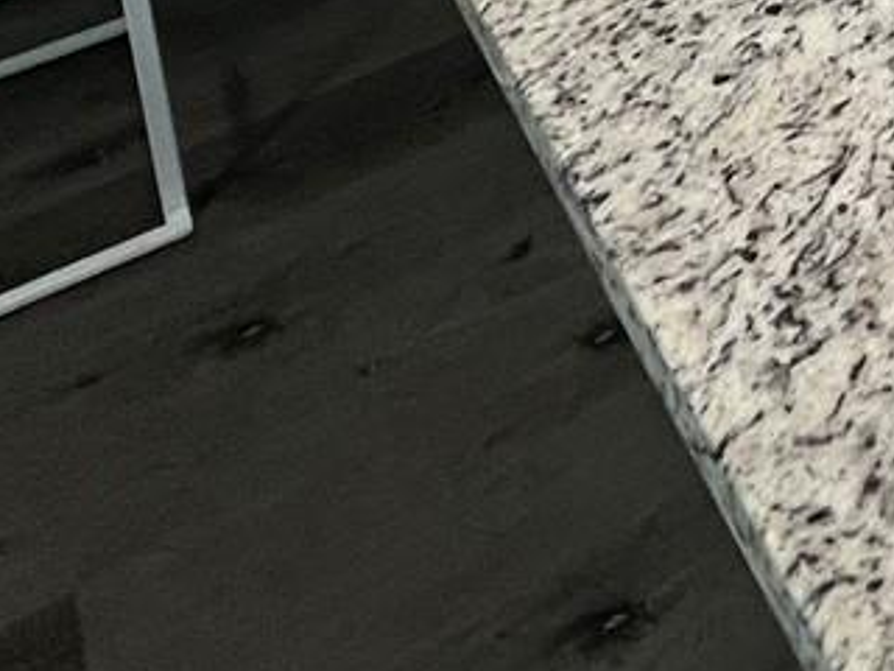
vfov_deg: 15.2
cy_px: -861
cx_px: 1511
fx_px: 1679
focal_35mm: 65
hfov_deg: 21.8
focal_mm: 1.57
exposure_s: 1/60
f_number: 1.8
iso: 200
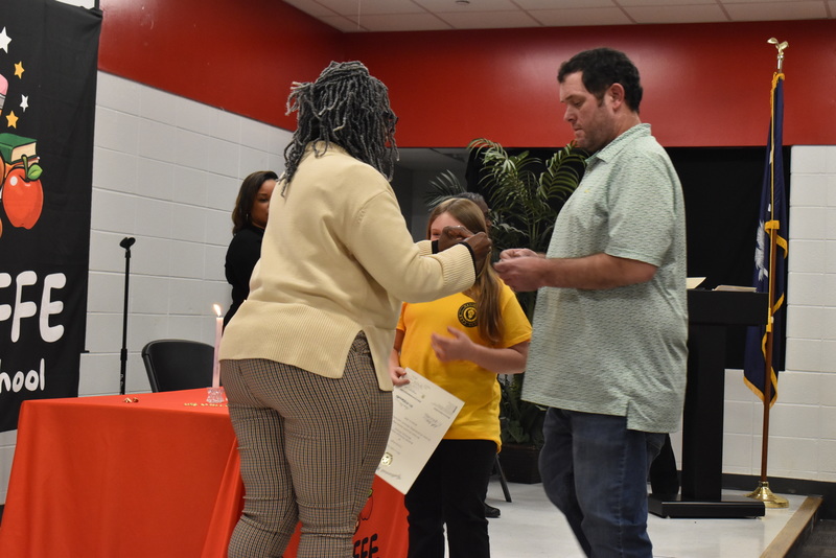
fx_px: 1463
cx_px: 418
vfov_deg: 21.6
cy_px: 279
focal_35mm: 63
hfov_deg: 31.9
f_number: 7.1
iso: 2000
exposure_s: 1/60
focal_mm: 42
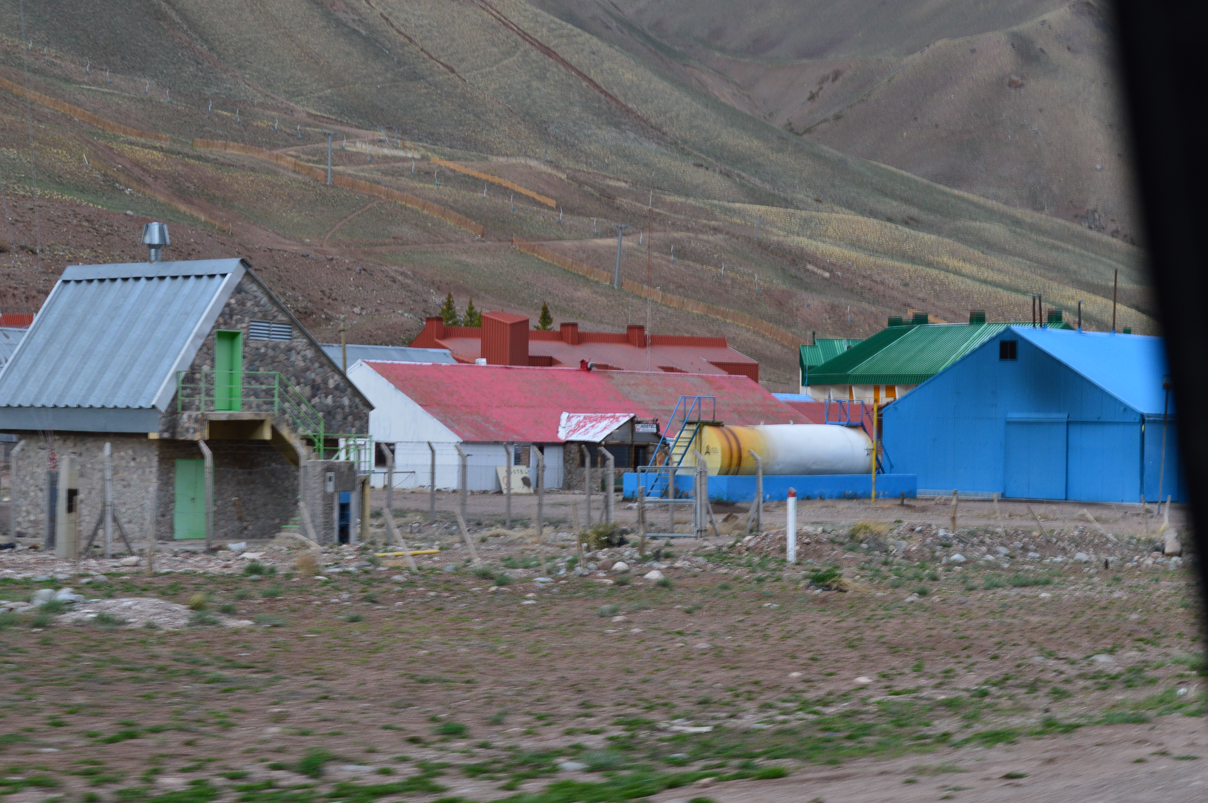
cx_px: 604
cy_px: 402
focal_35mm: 78
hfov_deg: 26.0
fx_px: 2615
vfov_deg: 17.5
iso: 400
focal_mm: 52
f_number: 9
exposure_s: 1/125
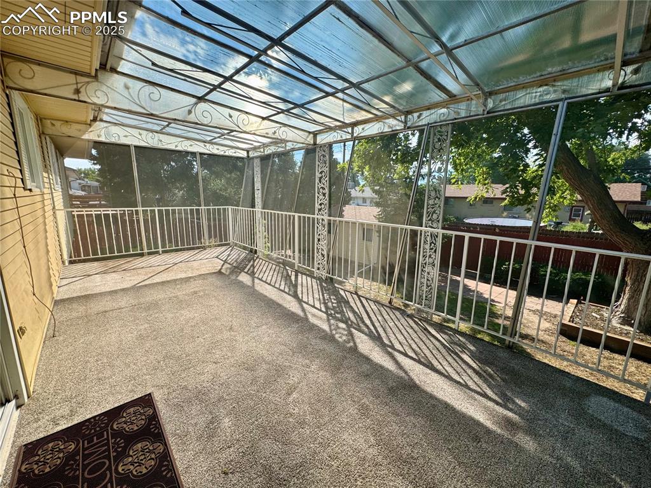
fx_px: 263
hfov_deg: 102.1
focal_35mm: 14
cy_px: 244
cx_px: 326
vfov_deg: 85.6
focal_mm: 2.22
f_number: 2.2
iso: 50
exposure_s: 1/756
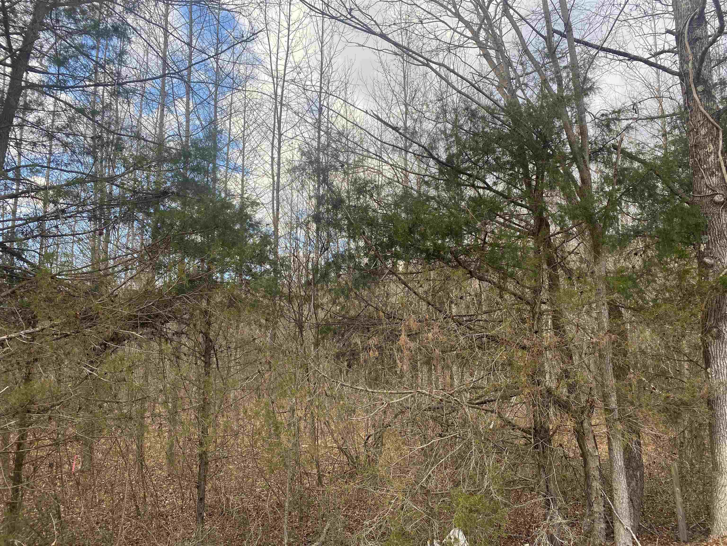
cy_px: 273
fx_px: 546
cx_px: 364
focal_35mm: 26
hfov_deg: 67.3
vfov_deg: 53.1
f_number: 1.8
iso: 32
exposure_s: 1/265
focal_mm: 4.25
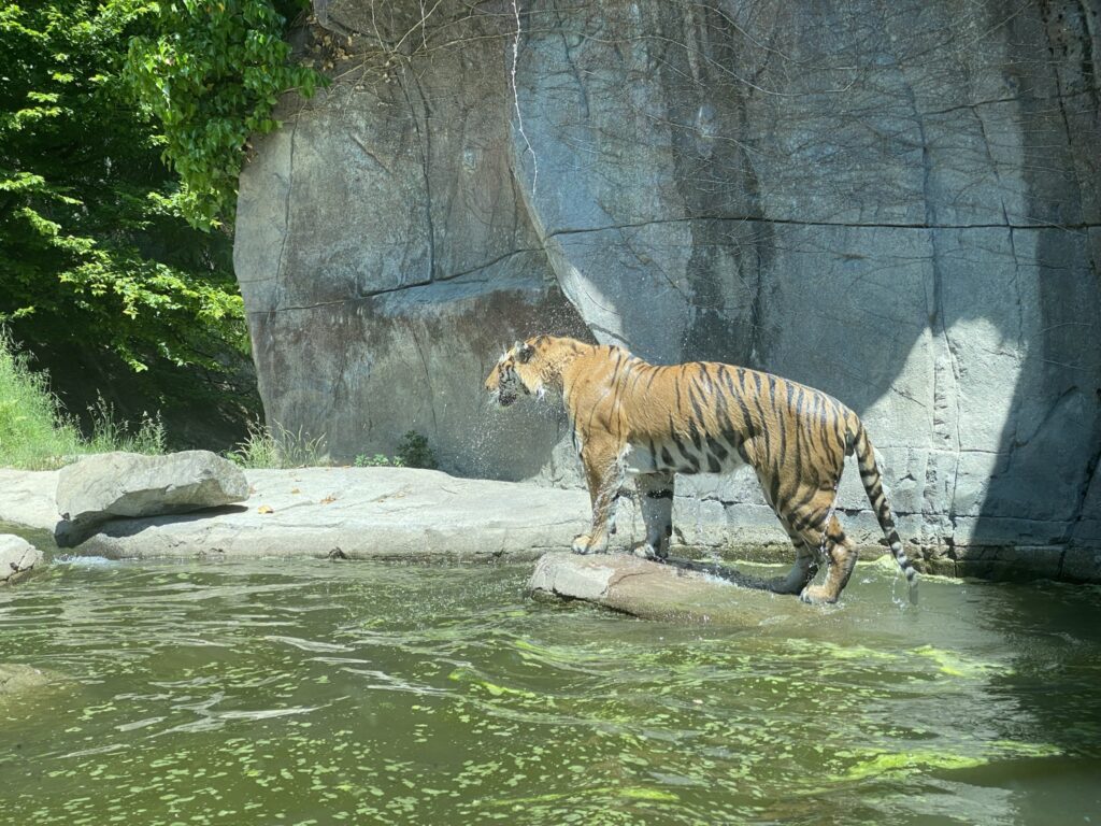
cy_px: 413
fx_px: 1654
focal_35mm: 52
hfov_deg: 36.8
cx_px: 550
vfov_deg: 28.0
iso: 20
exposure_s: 1/191
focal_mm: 6
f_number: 2
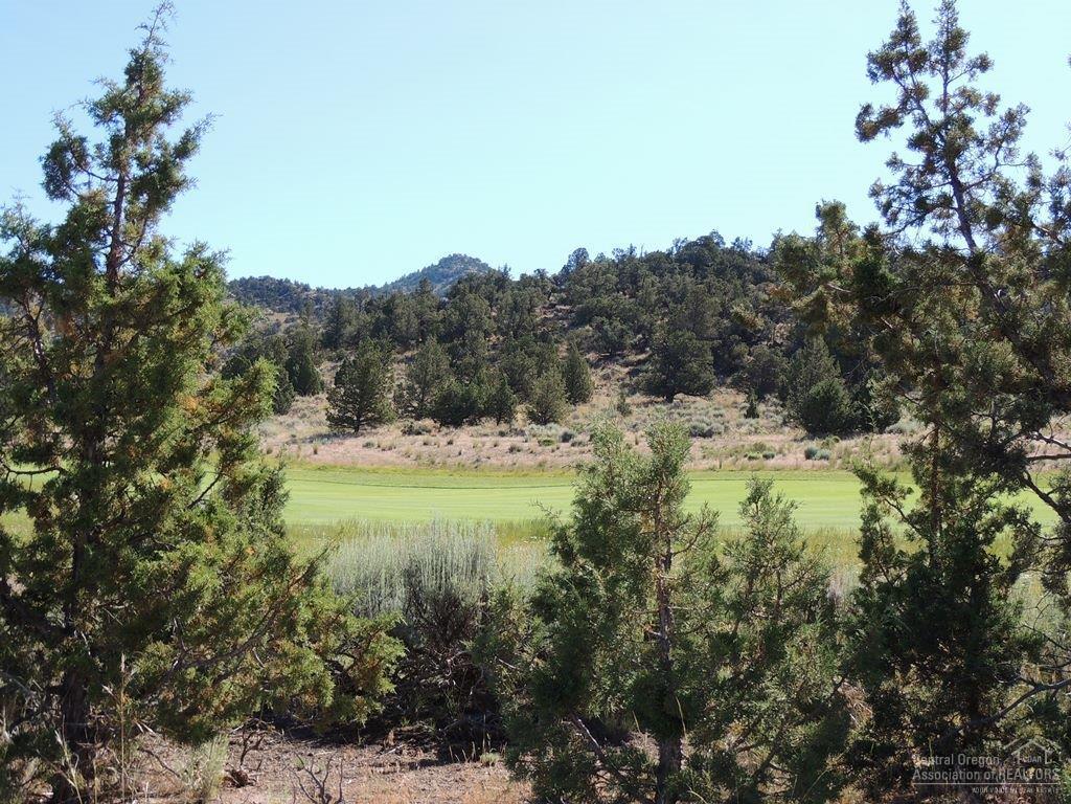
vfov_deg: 26.6
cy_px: 402
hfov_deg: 34.9
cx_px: 536
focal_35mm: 55
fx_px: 1702
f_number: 3.7
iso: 100
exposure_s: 1/500
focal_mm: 9.8
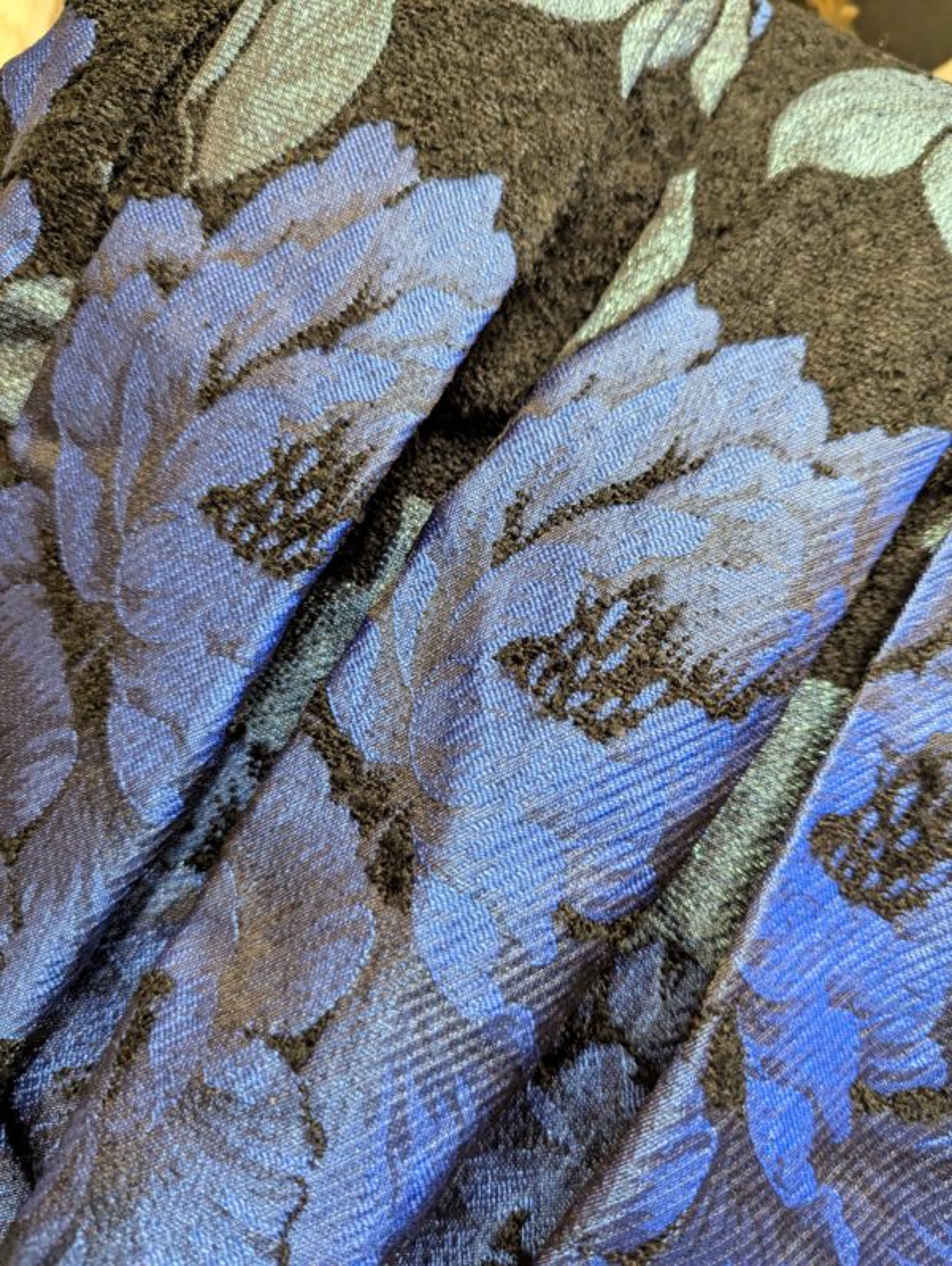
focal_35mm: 24
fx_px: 878
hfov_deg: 56.9
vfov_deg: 71.5
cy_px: 633
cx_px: 476
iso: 1317
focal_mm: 6.81
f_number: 1.85
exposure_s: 1/50
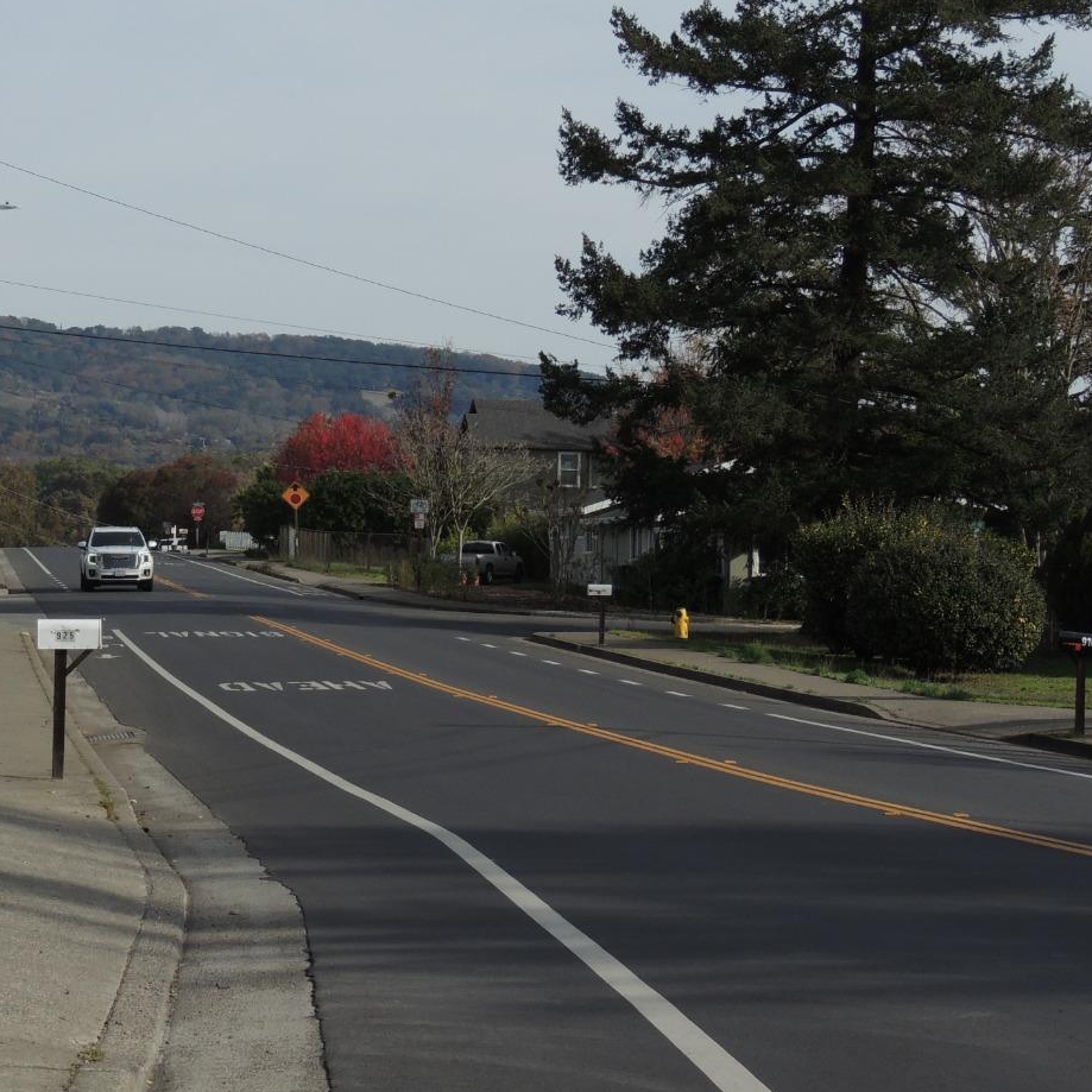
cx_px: 285
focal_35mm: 101
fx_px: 3605
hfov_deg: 17.1
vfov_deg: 17.2
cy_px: 547
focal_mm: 12.4
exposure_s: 1/1000
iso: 100
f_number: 4.3
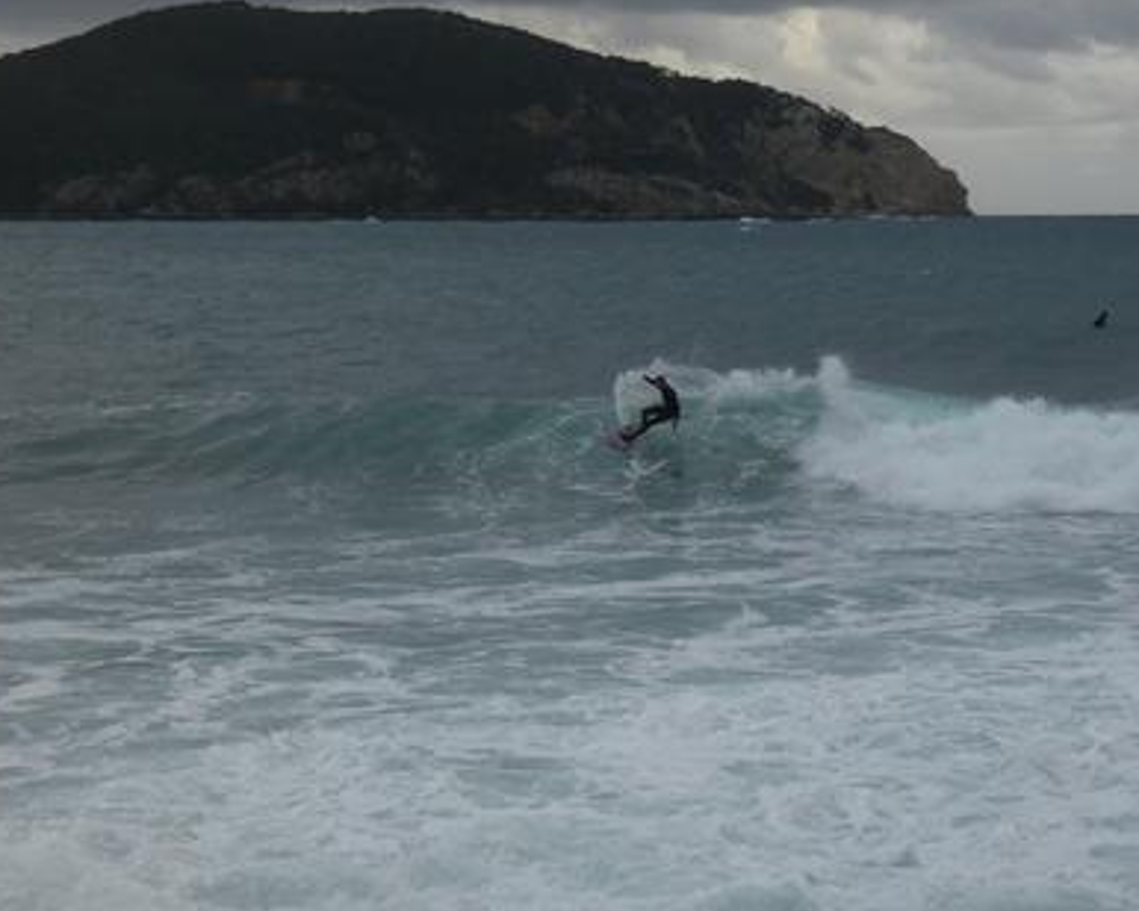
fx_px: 3068
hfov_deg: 21.0
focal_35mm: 91
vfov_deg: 16.9
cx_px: 652
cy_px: 426
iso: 500
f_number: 4.3
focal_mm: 12.9
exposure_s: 1/500
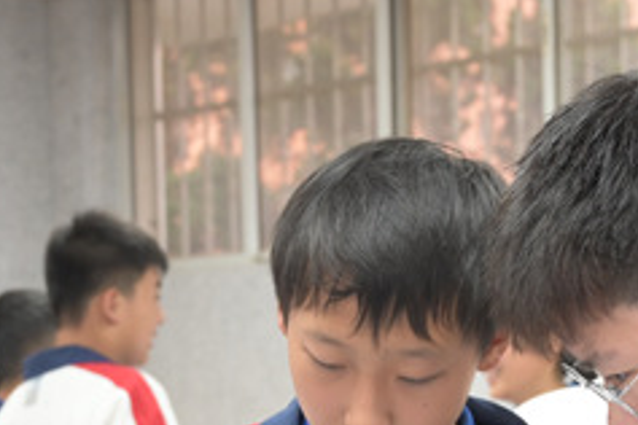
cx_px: 452
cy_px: 598
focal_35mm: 118
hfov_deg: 17.3
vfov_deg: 11.2
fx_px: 2091
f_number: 5.6
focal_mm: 40
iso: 2000
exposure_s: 1/80
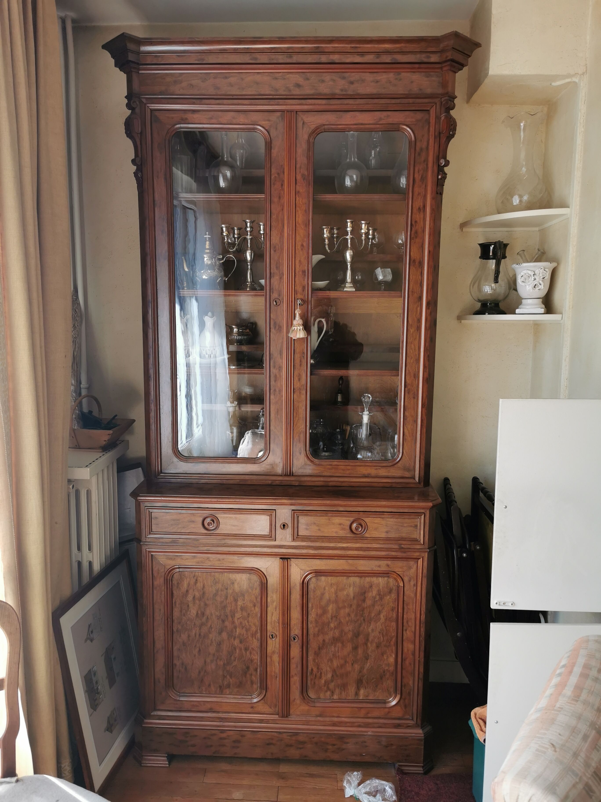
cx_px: 300
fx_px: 625
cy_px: 401
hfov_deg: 51.4
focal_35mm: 27
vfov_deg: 65.3
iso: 50
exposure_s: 1/116
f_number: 1.6
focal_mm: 5.56
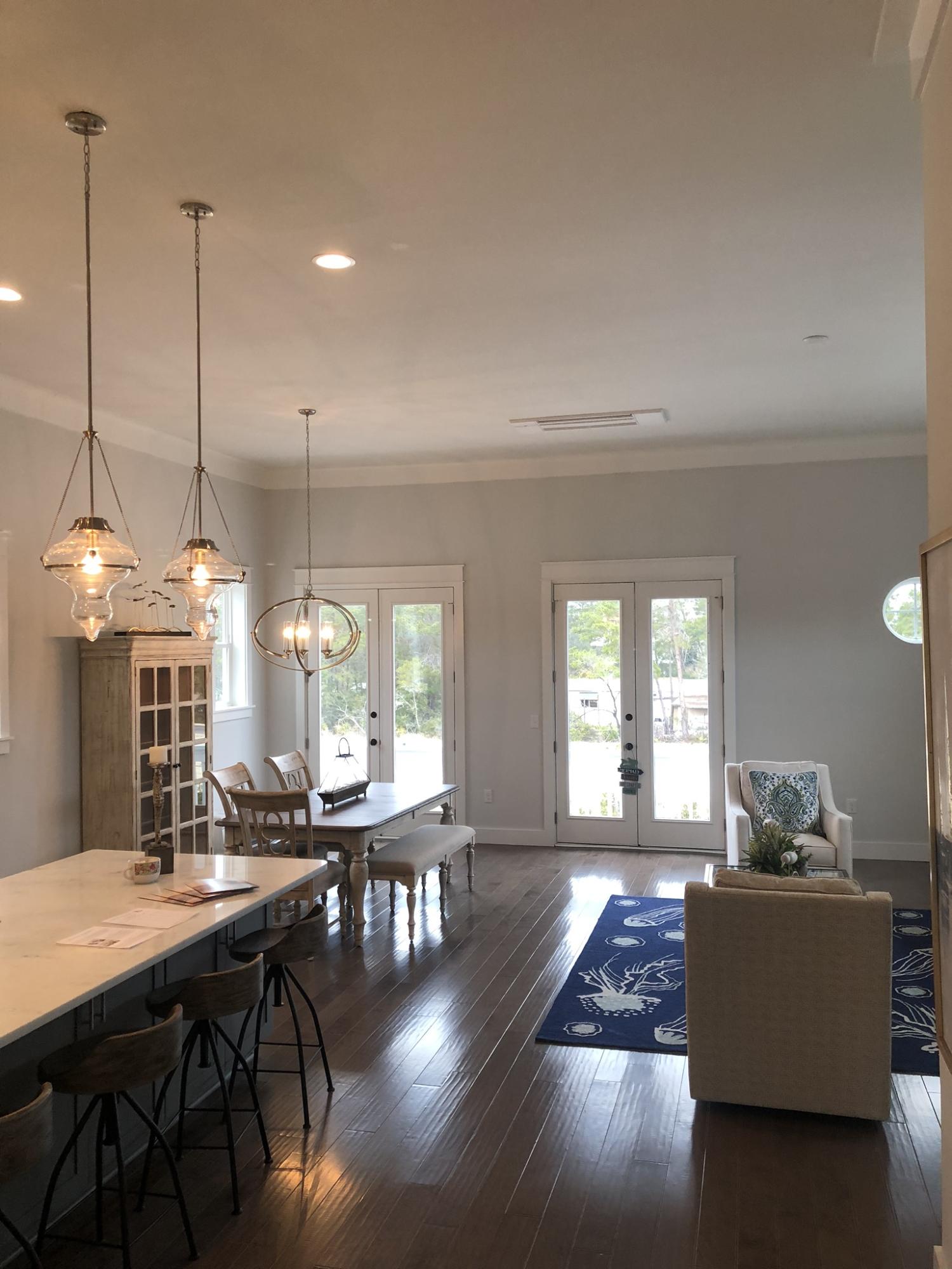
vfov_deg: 63.4
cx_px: 476
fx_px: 1027
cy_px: 634
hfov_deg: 49.7
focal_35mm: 28
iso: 32
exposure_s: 1/30
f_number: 1.8
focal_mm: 3.99
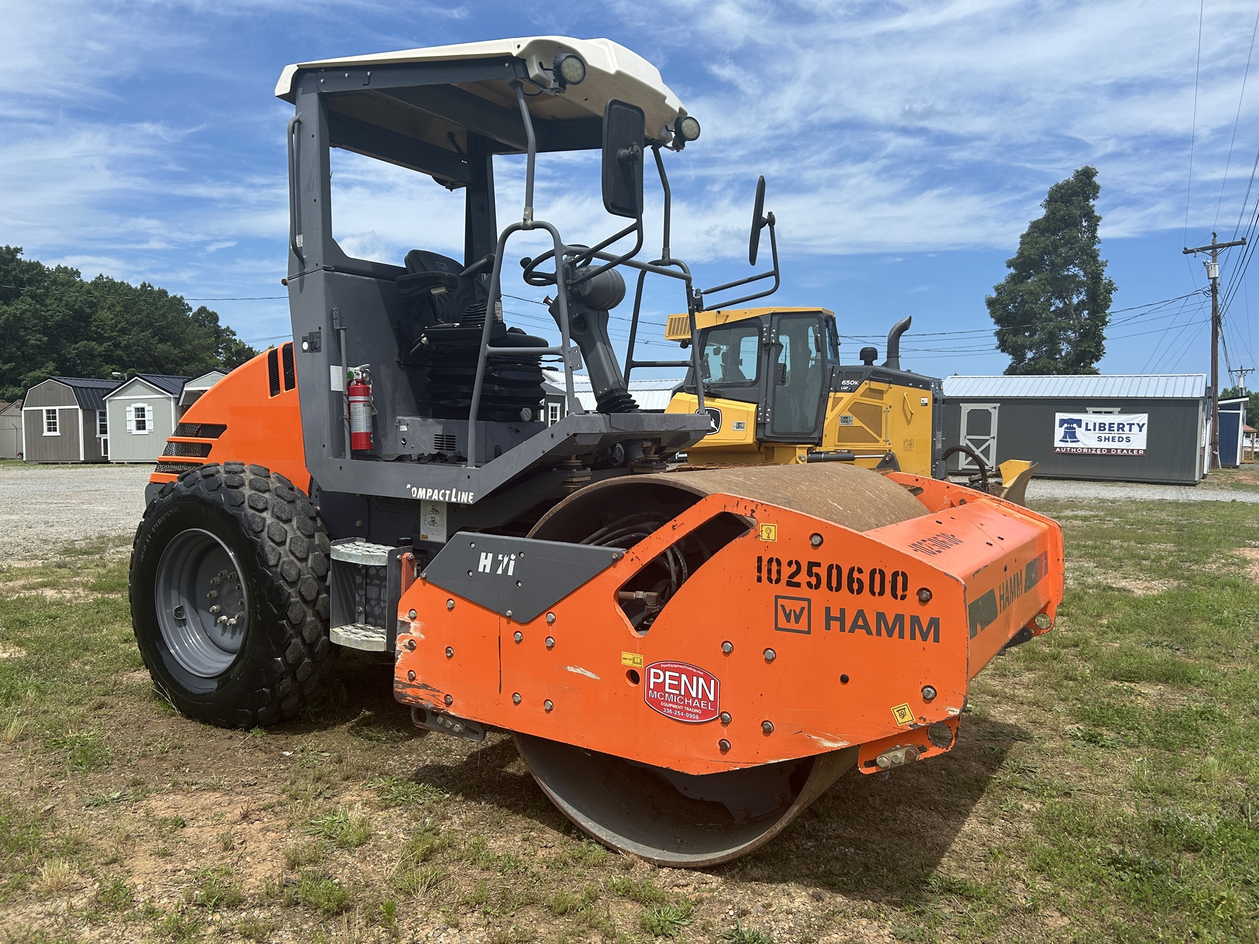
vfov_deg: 53.1
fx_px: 946
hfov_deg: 67.3
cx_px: 630
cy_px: 472
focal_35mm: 26
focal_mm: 5.7
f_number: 1.5
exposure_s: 1/3831
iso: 50
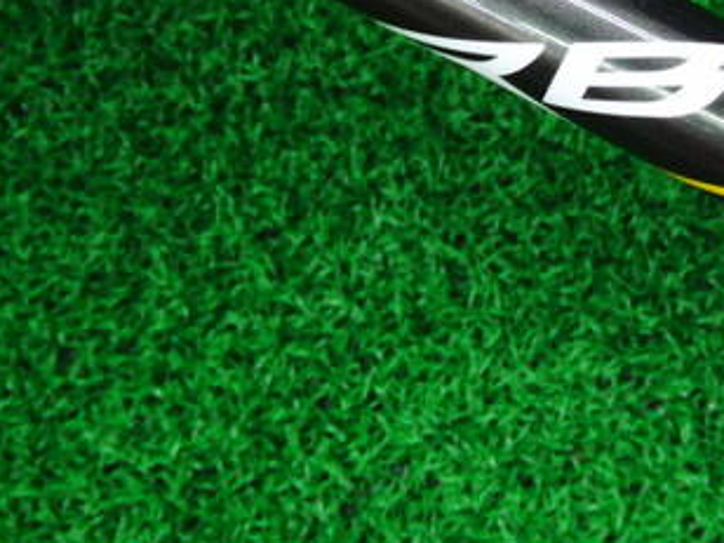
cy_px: 47
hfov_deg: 24.9
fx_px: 1610
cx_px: 592
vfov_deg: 18.8
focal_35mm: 77
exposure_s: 1/30
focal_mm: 6.42
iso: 400
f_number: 3.6
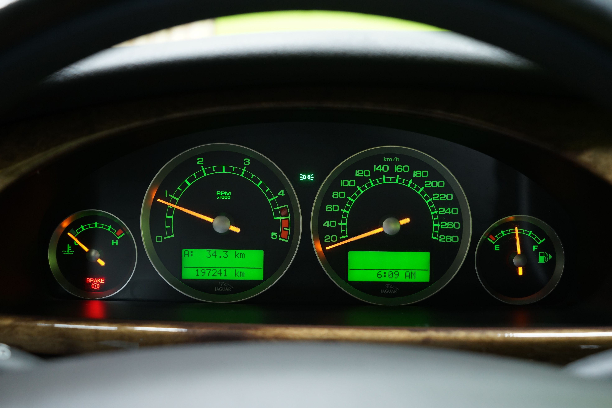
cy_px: 204
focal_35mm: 37
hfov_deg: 51.9
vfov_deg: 35.9
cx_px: 306
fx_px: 629
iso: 1000
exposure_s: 1/20
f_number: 4.5
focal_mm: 37
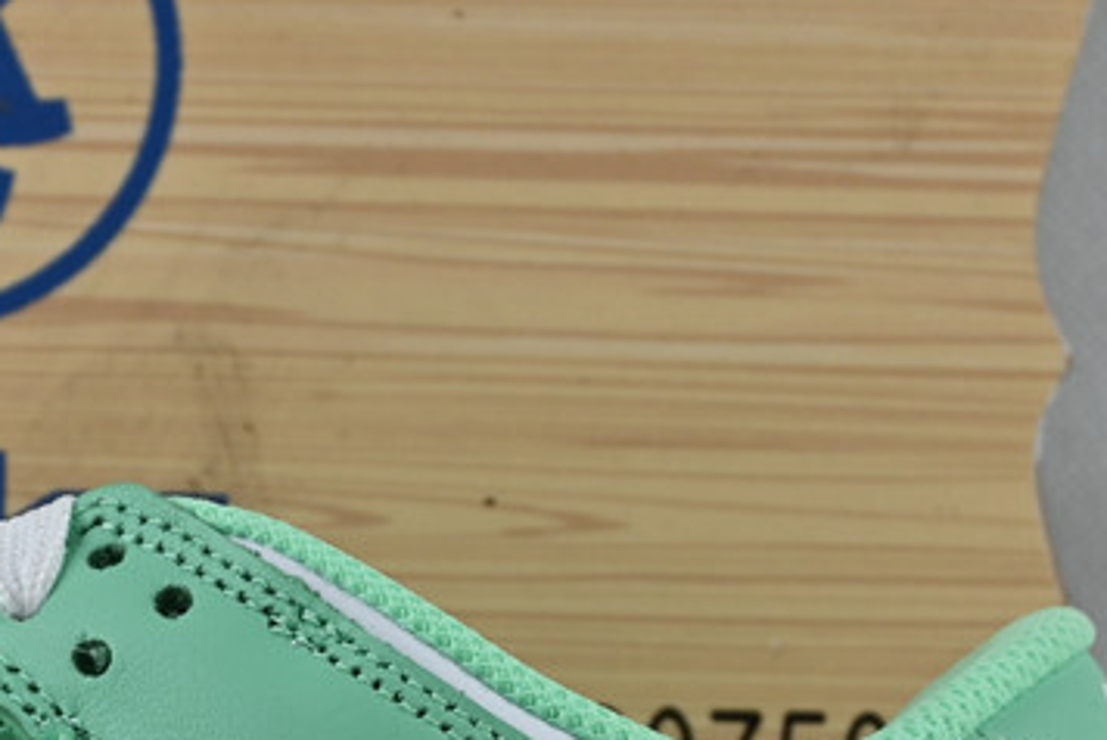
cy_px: 1007
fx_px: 5130
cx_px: -106
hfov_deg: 12.1
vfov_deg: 8.1
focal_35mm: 167
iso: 100
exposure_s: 1/100
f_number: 5
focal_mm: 33
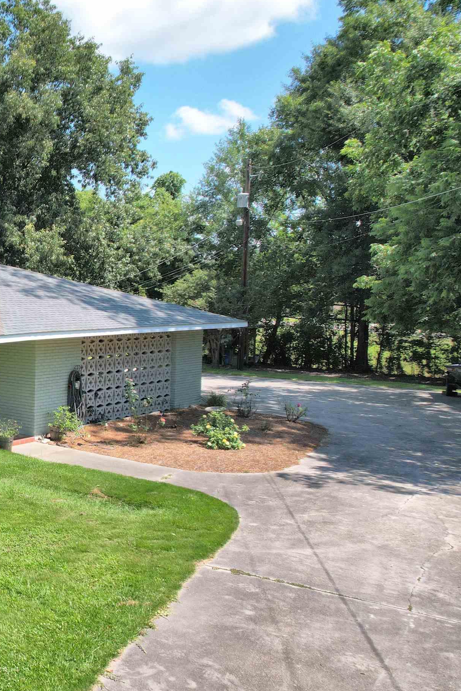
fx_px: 711
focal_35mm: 37
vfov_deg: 51.9
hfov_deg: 29.9
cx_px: -114
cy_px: 353
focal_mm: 8.38
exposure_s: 1/1250
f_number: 2.8
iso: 100
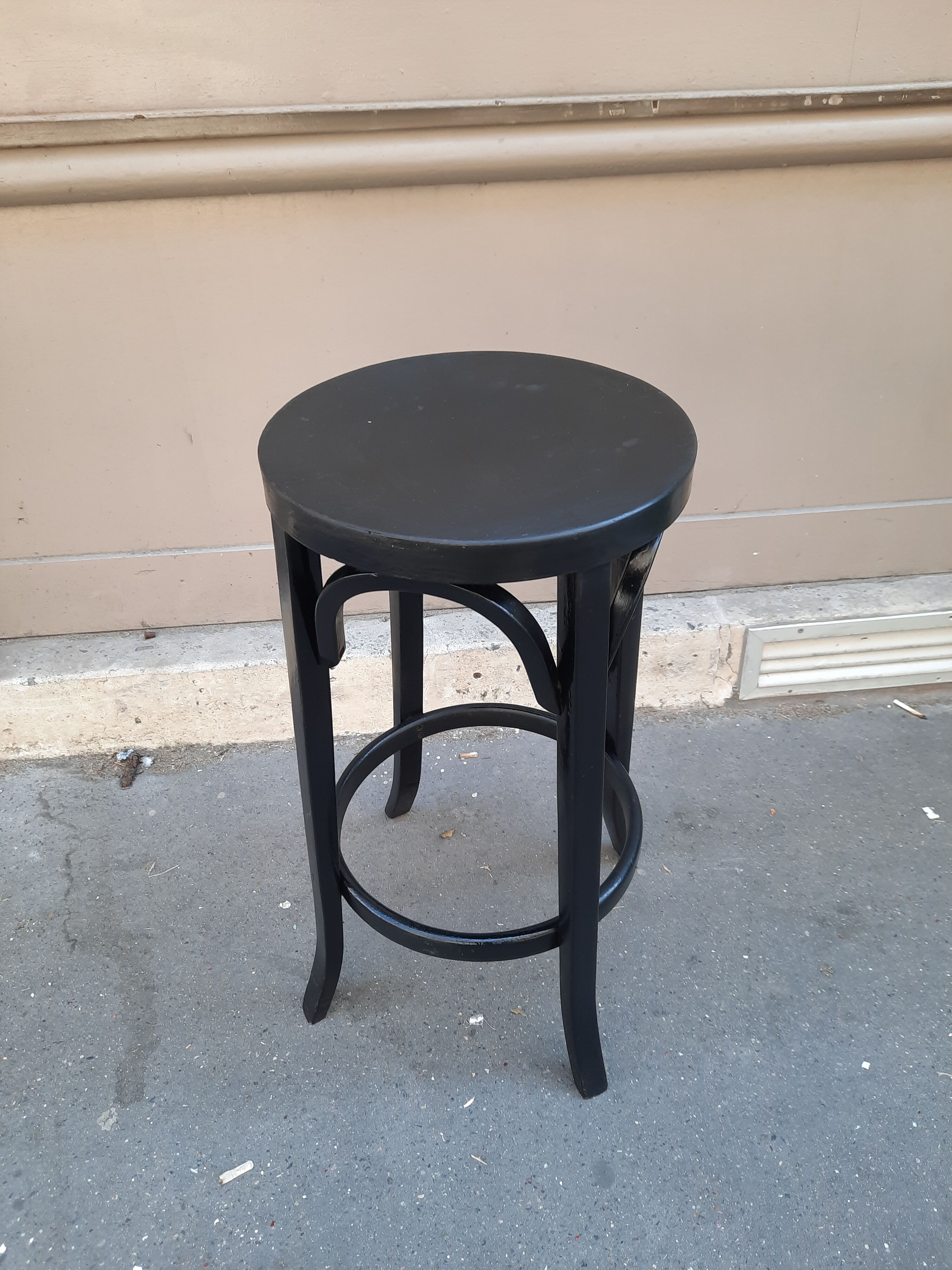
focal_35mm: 25
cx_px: 476
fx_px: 917
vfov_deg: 69.4
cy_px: 635
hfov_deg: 54.9
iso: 50
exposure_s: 1/100
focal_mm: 4.6
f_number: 2
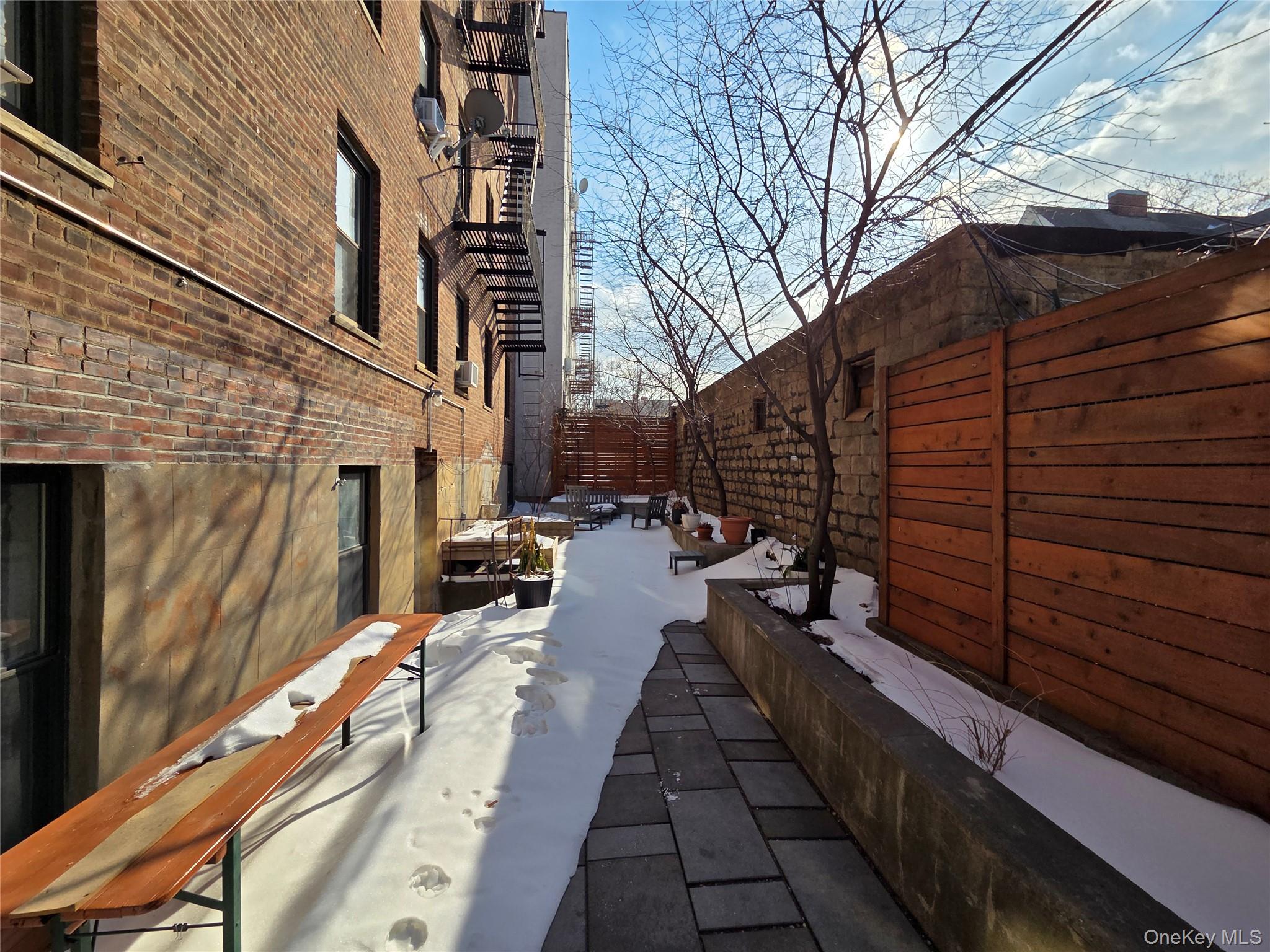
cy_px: 476
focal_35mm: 13
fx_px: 477
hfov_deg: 106.2
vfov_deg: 89.9
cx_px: 635
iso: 50
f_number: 2.2
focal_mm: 2.2
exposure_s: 1/2621
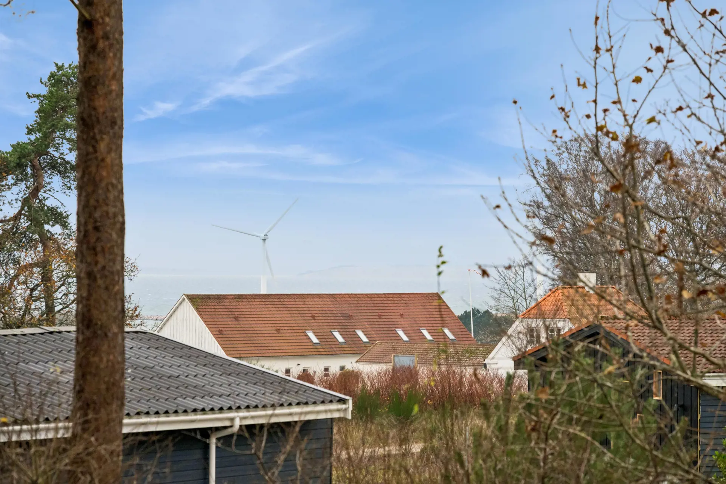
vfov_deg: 11.4
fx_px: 2420
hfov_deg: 17.1
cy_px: 242
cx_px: 363
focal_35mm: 120
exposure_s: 1/500
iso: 1250
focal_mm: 120
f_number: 7.1
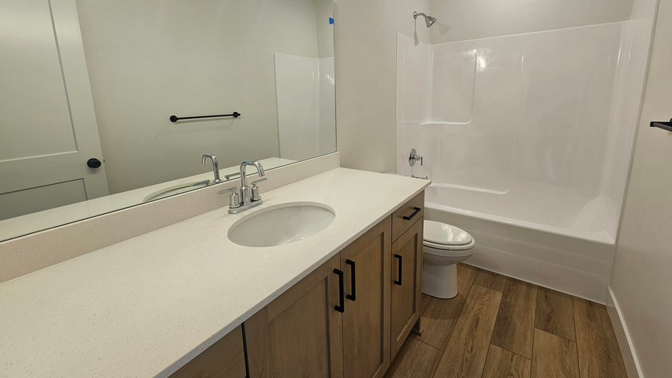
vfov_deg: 69.8
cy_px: 150
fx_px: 267
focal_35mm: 15
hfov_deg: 103.0
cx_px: 336
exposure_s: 1/60
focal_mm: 2.2
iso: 50
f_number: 2.2
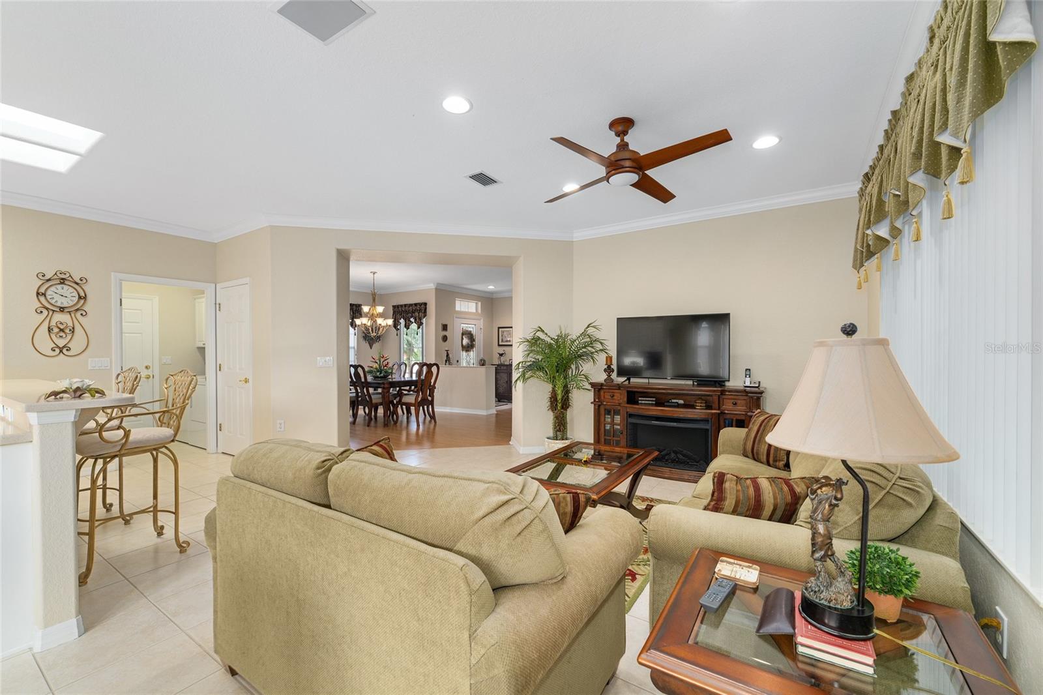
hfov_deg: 104.3
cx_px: 522
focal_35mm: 14
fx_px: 406
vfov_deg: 81.2
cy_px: 348
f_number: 8
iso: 400
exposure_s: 1/10
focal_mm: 14
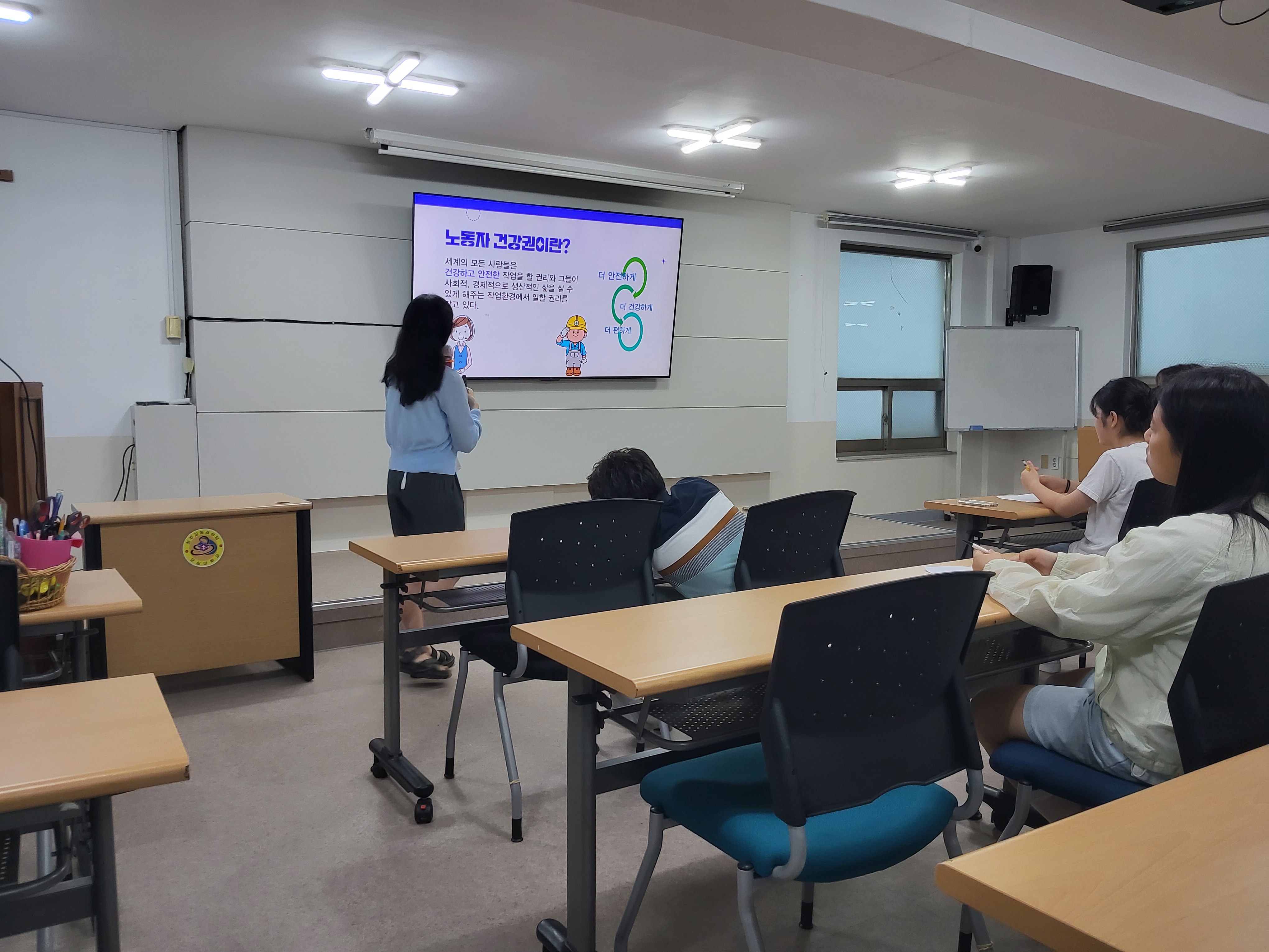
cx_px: 634
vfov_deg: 53.1
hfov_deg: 67.3
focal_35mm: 26
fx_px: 953
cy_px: 476
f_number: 1.8
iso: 125
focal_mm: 3.98
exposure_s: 1/120
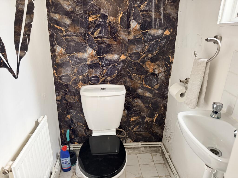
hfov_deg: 71.6
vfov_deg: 56.8
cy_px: 89
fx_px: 165
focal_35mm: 24
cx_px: 119
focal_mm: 6.76
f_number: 1.78
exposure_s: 1/50
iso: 500
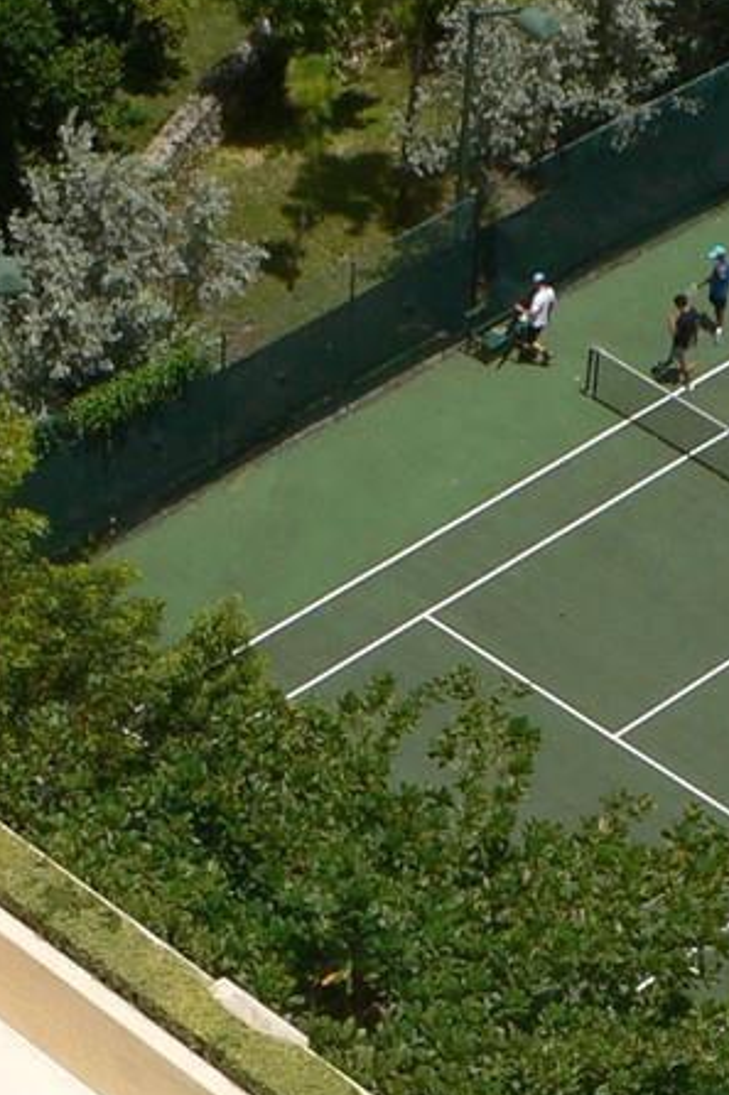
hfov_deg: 10.8
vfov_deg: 16.0
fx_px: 3860
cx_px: 245
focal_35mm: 127
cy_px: 970
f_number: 5.6
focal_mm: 6.3
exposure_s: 1/500
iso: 80
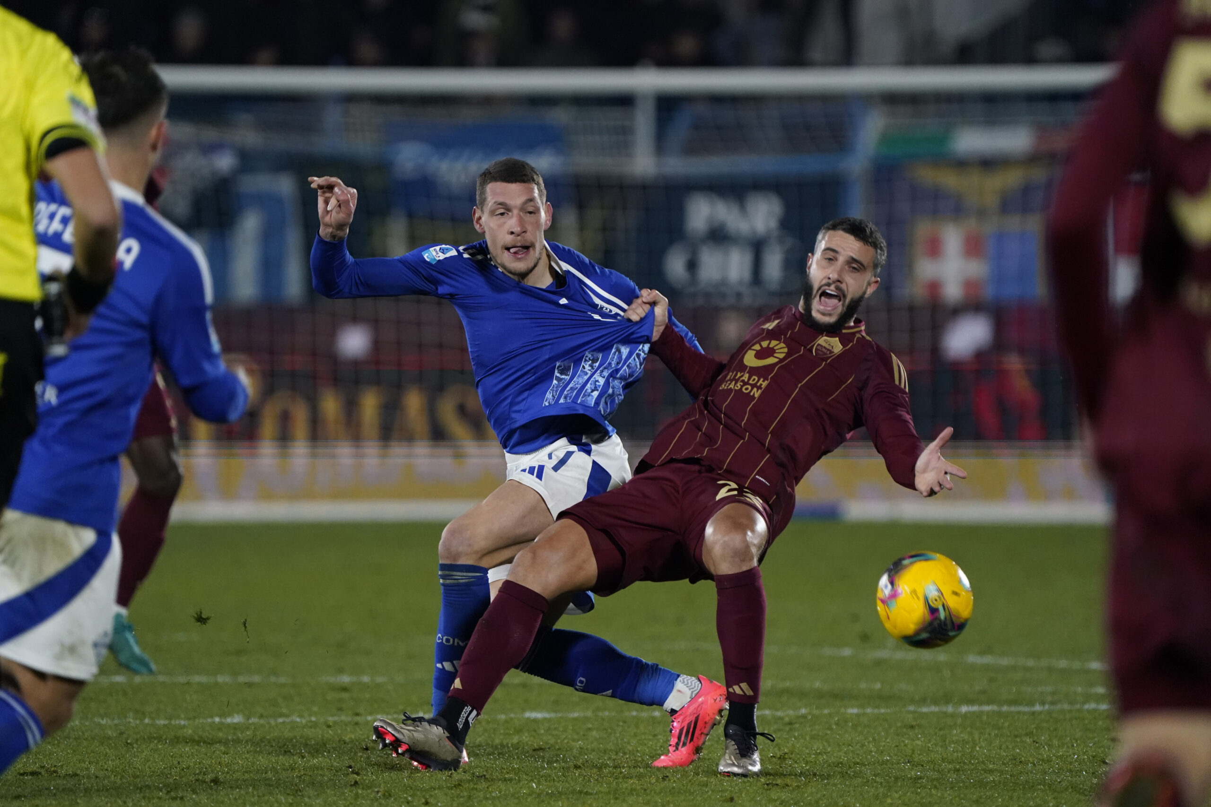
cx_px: 606
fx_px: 20183
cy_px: 404
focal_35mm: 600
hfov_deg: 3.4
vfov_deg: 2.3
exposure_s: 1/1000
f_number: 6.3
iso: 4000
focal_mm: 600
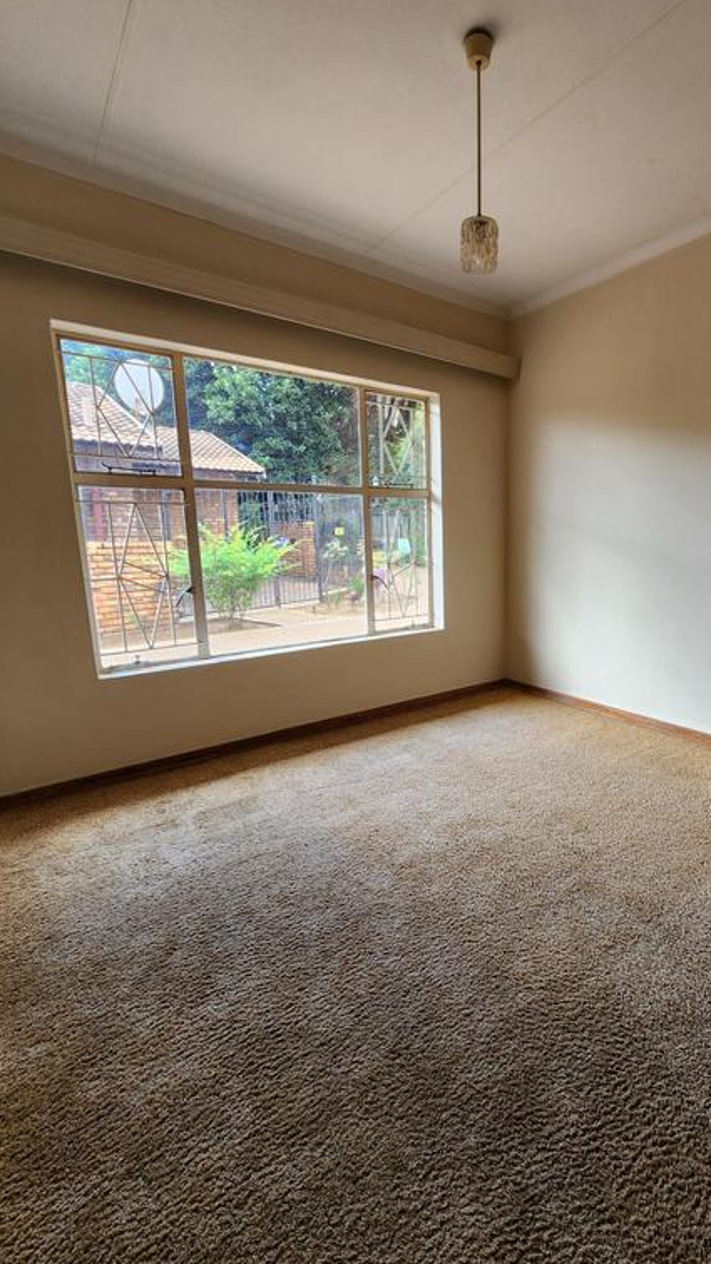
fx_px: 502
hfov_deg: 68.8
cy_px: 623
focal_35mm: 15
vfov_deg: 103.0
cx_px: 468
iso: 125
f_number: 2.2
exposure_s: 1/50
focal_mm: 2.2
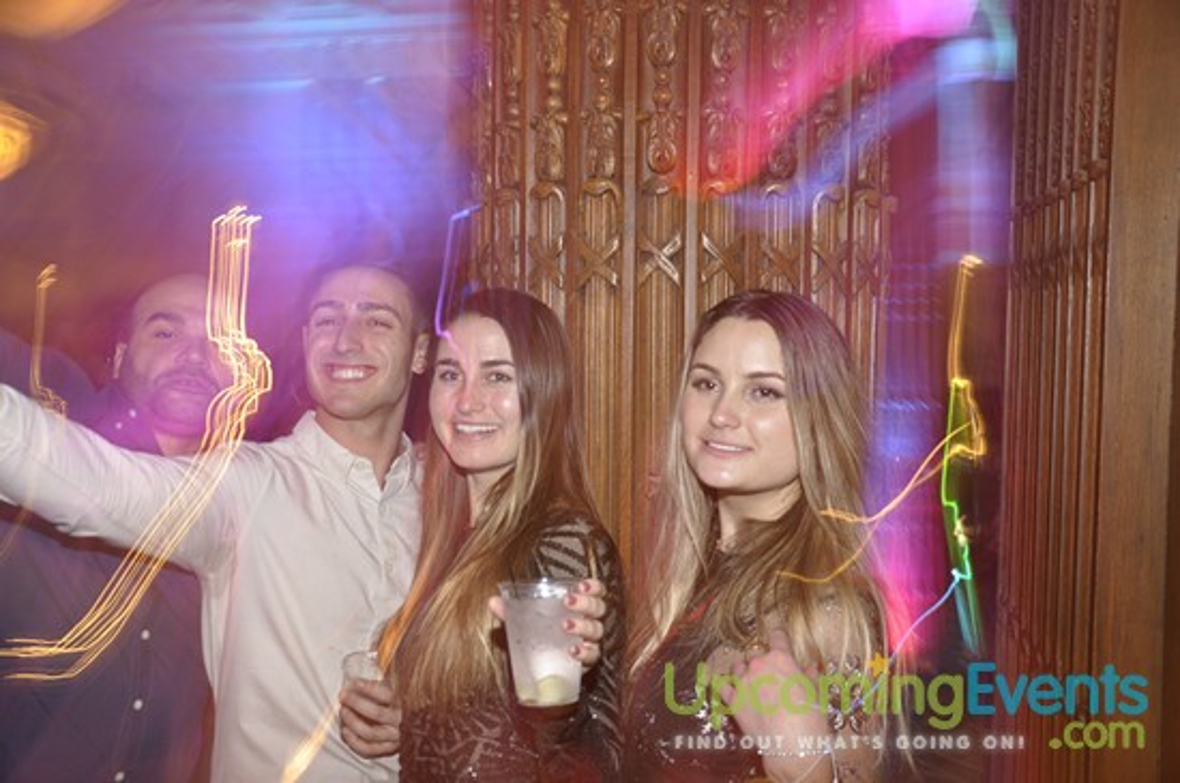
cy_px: 392
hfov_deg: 53.2
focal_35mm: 36
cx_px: 590
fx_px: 1178
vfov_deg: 36.8
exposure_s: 1/1.3
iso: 400
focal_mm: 24
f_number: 5
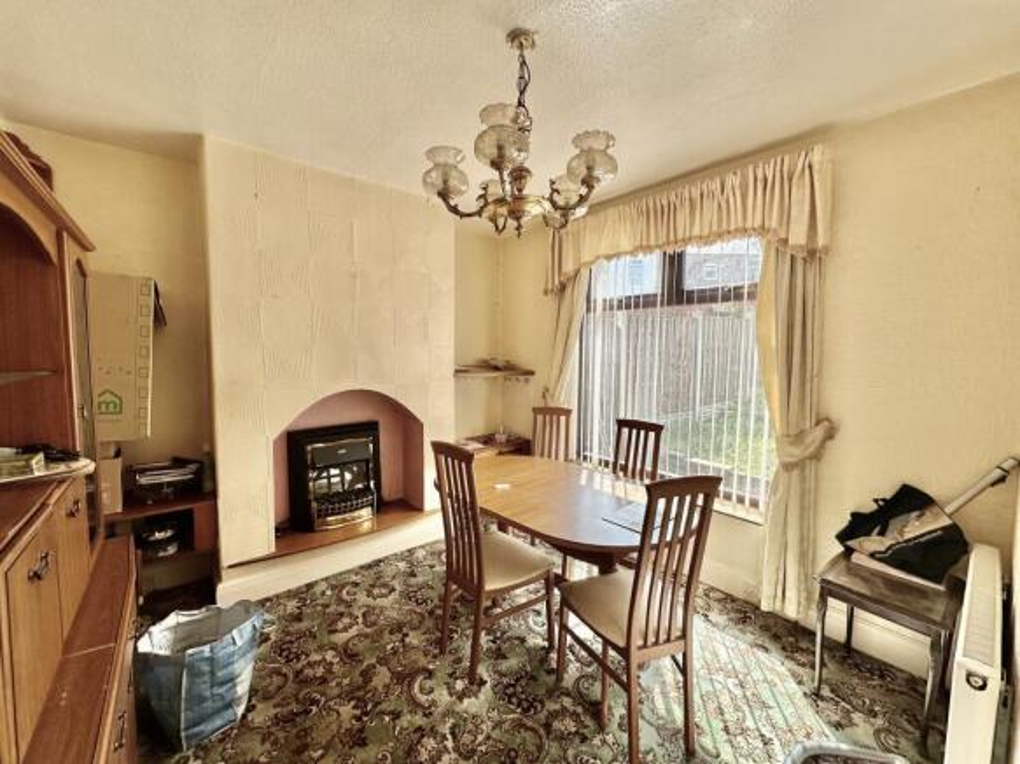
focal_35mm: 14
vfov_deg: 85.7
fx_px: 412
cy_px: 382
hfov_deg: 102.1
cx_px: 510
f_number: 2.2
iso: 40
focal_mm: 2.22
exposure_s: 1/181
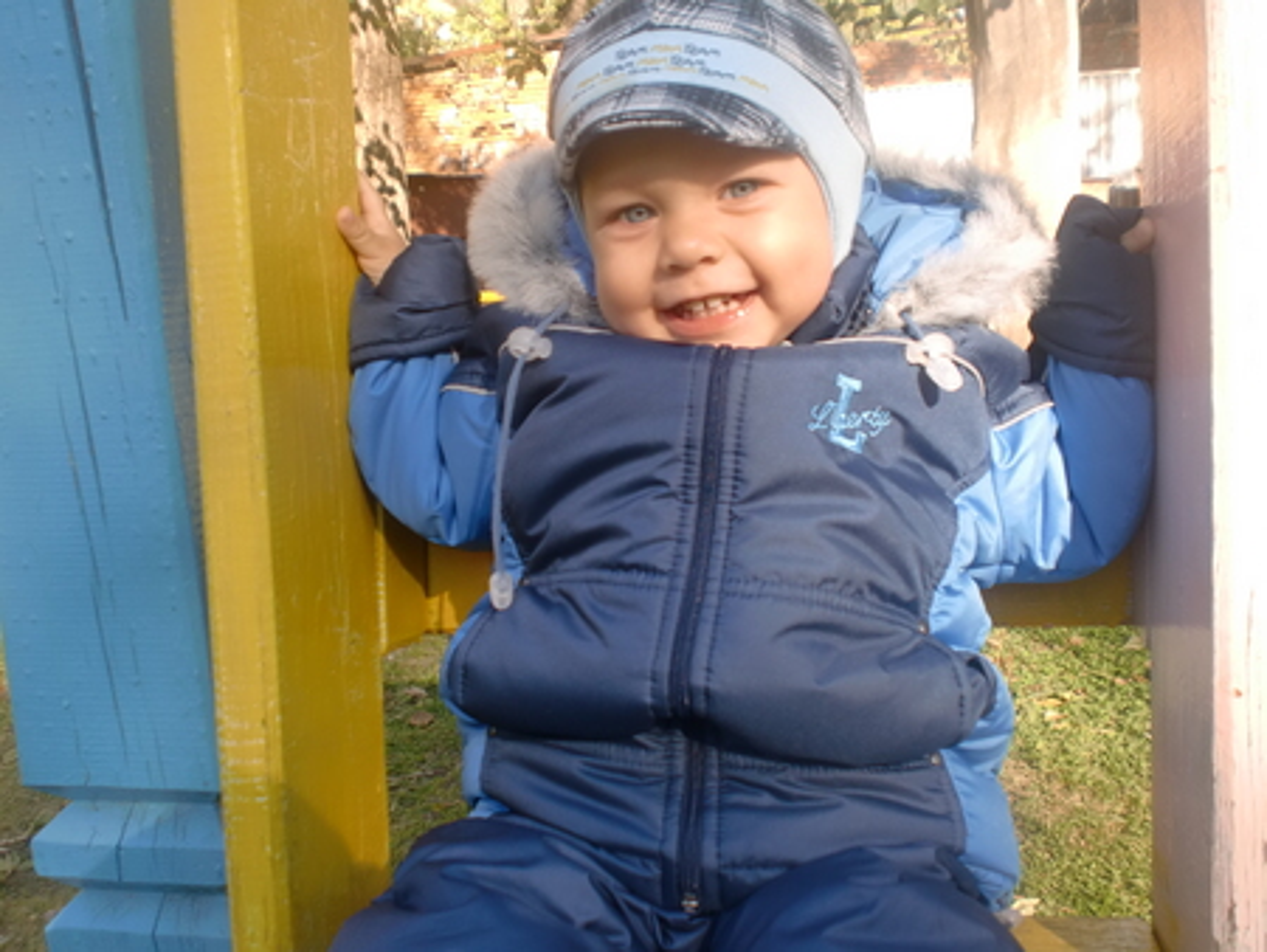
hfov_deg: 52.6
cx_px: 634
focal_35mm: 35
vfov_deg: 40.7
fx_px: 1282
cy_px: 476
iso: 64
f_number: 3.1
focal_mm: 6.3
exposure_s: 1/160
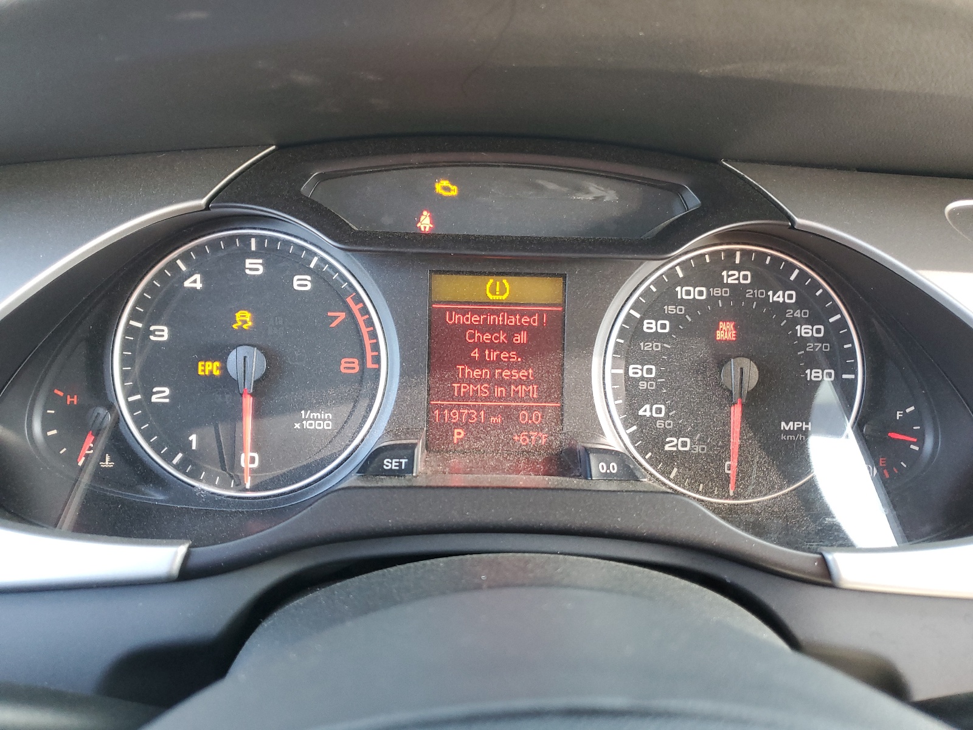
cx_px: 486
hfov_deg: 67.3
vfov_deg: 53.1
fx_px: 731
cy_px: 365
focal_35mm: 26
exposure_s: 1/60.2
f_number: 1.5
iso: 125
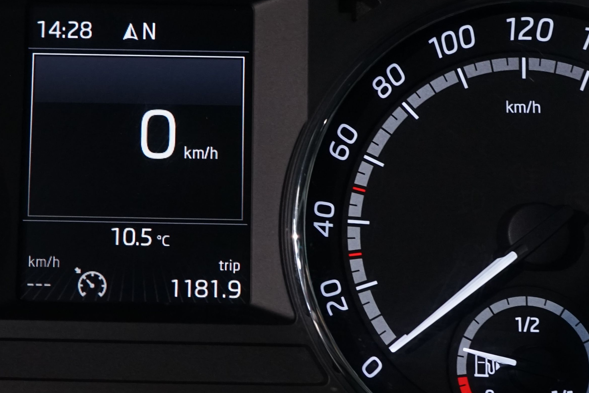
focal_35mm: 74
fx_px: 1211
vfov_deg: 18.4
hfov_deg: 27.0
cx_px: 160
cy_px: 177
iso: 1600
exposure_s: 1/20
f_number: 5.6
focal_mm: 29
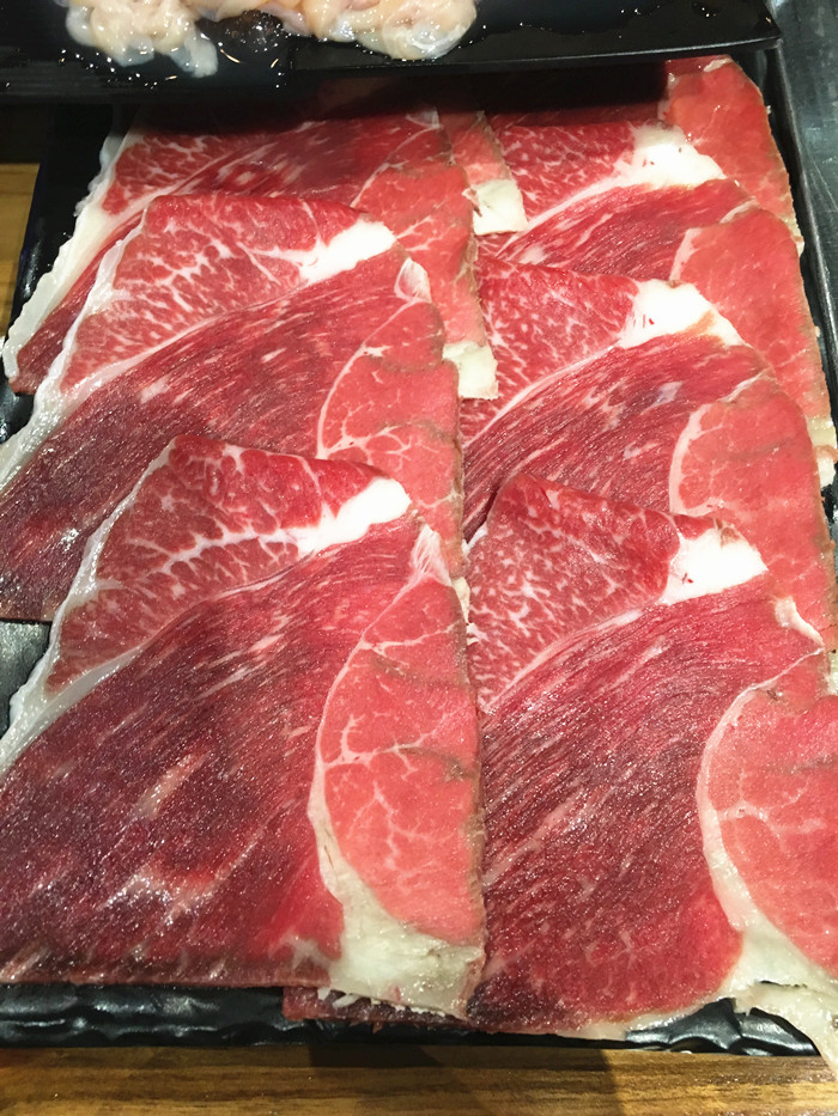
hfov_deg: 48.2
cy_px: 558
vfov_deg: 61.7
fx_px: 936
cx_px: 419
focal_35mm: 29
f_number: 2.2
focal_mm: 4.15
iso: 200
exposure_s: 1/33
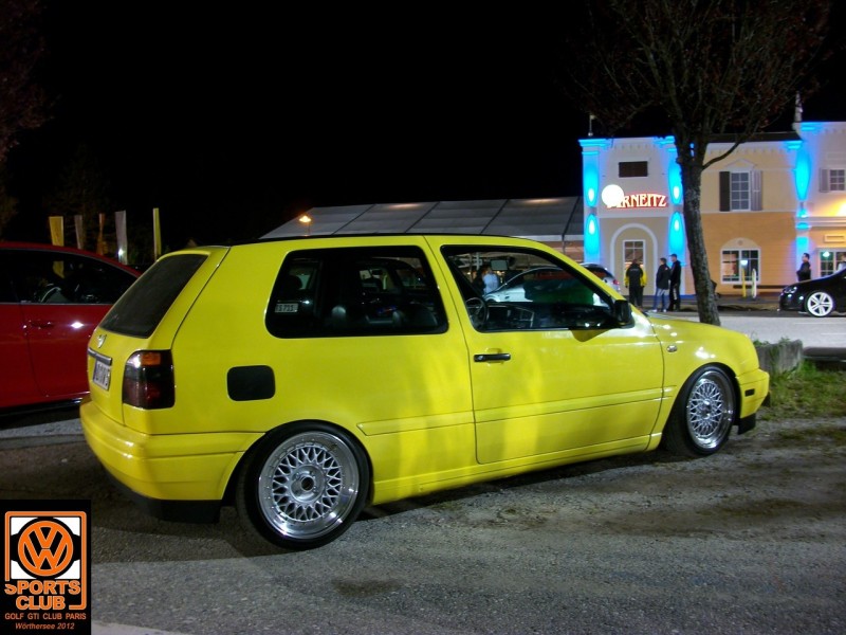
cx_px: 423
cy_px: 318
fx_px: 831
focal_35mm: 34
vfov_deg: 41.8
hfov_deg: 54.0
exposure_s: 1.2
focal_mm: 5.7
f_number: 2.9
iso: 80
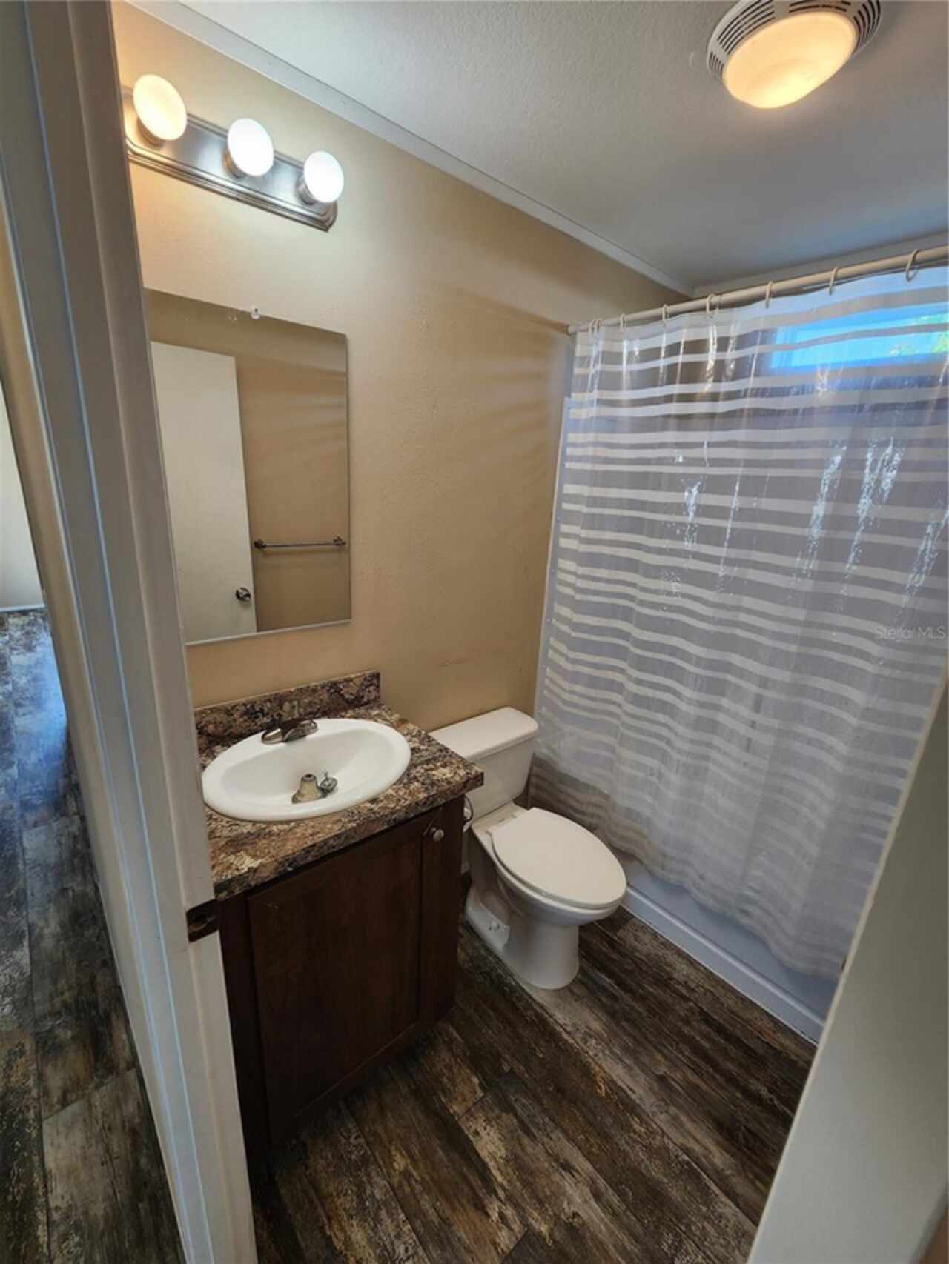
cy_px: 632
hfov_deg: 89.9
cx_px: 474
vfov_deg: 106.2
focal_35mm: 13
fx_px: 475
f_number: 2.2
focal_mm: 2.2
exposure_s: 1/60
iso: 64
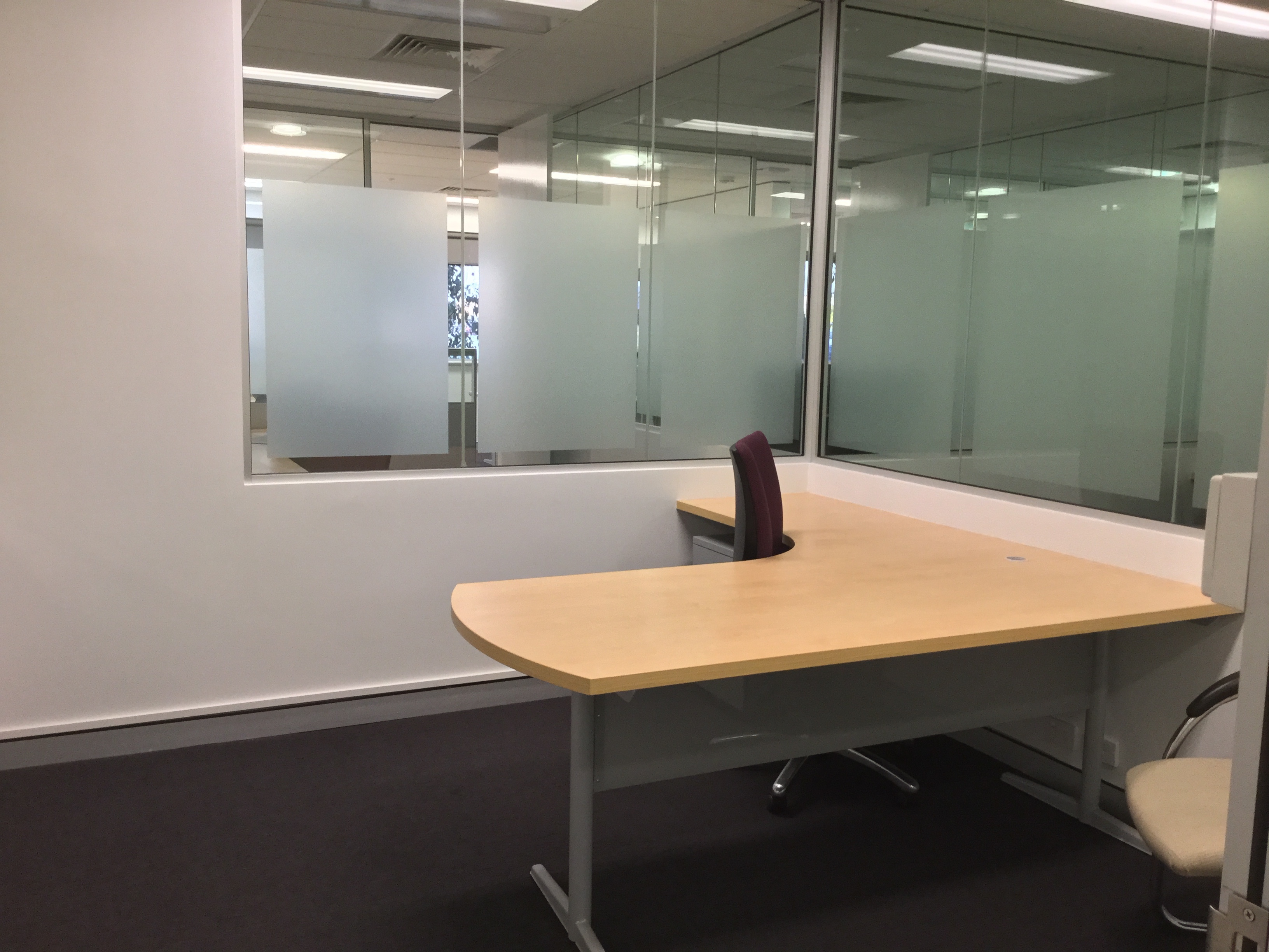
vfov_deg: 45.4
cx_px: 634
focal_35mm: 31
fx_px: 1136
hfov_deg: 58.4
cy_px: 476
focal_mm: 3.3
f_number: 2.4
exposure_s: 1/33
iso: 160
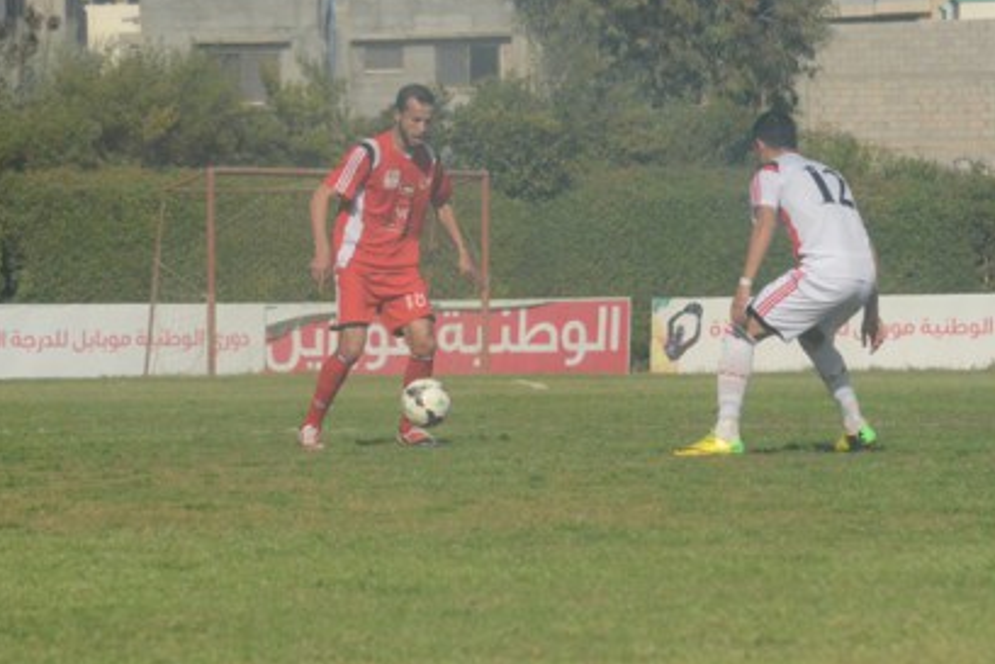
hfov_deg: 5.6
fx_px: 10119
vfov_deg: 3.8
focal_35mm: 366
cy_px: 291
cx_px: 477
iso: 5000
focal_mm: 200
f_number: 13
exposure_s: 1/8000
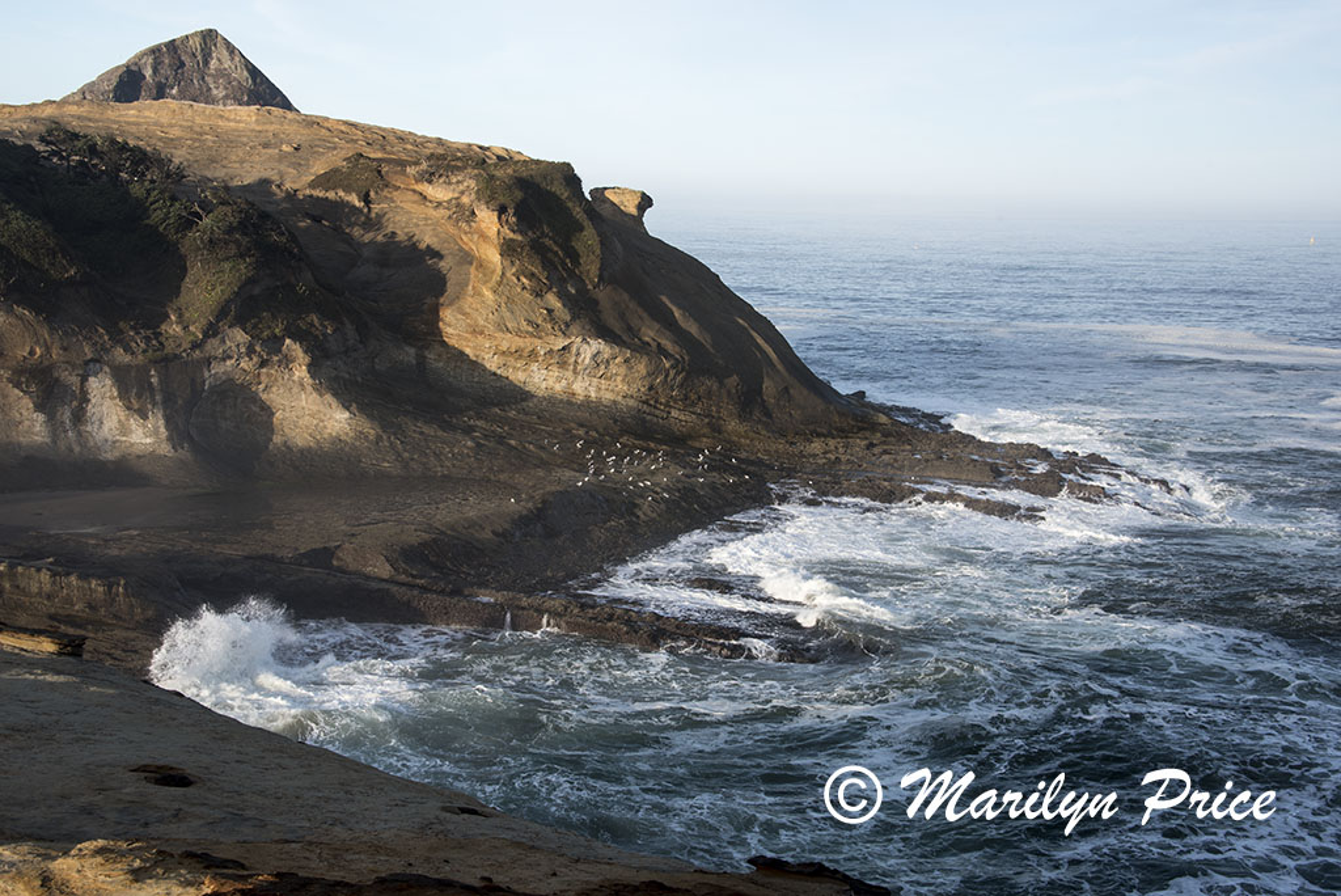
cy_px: 448
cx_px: 670
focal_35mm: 50
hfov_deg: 39.6
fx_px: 1863
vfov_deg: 27.0
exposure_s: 1/45
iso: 100
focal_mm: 50
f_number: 11
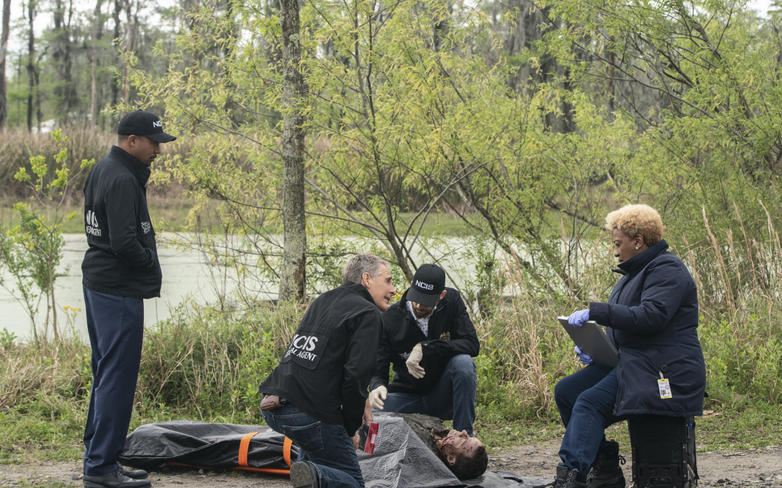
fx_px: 1918
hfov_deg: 23.0
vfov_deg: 14.5
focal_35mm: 90
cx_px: 391
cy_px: 254
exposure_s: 1/200
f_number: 7.1
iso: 250
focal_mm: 88
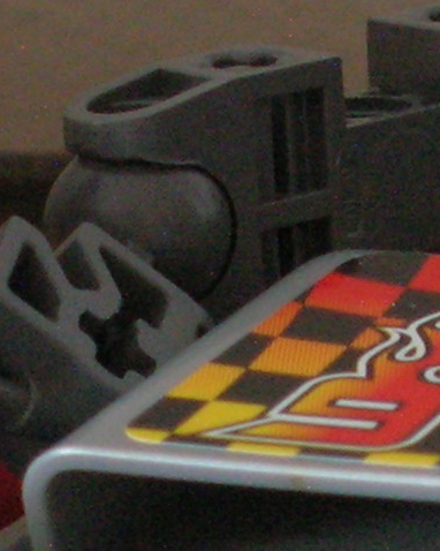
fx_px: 5326
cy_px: 633
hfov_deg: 4.7
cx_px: 325
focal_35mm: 327
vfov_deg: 5.9
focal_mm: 11.7
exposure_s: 2
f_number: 3.9
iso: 200
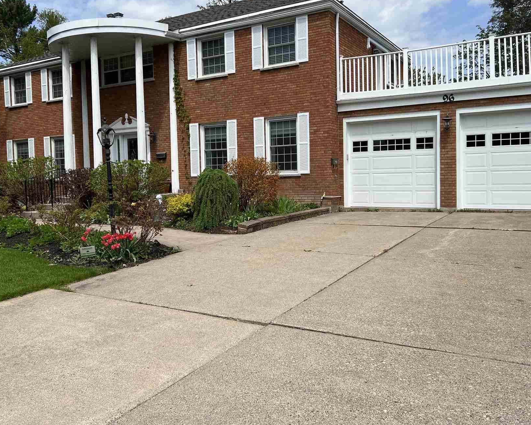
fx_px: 503
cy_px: 195
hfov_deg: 55.6
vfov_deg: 45.7
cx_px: 248
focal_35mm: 32
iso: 50
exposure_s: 1/5319
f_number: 1.5
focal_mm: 5.7
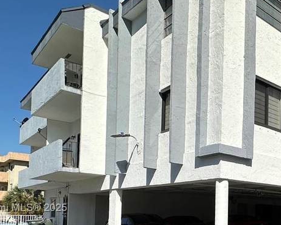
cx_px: 302
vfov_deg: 36.4
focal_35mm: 38
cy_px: 208
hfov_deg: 39.9
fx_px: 316
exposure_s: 1/3861
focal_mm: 2.22
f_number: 2.2
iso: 50
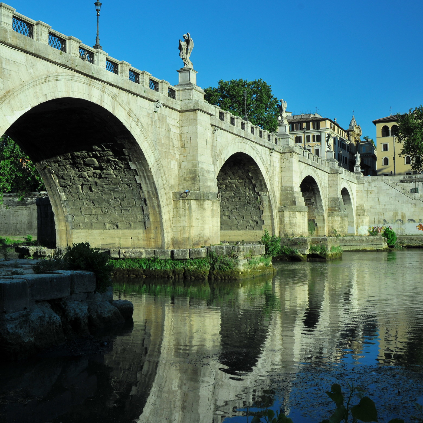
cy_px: 213
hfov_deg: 39.1
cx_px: 195
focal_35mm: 43
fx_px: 594
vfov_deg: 39.2
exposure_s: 1/100
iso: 250
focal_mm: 22
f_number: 13
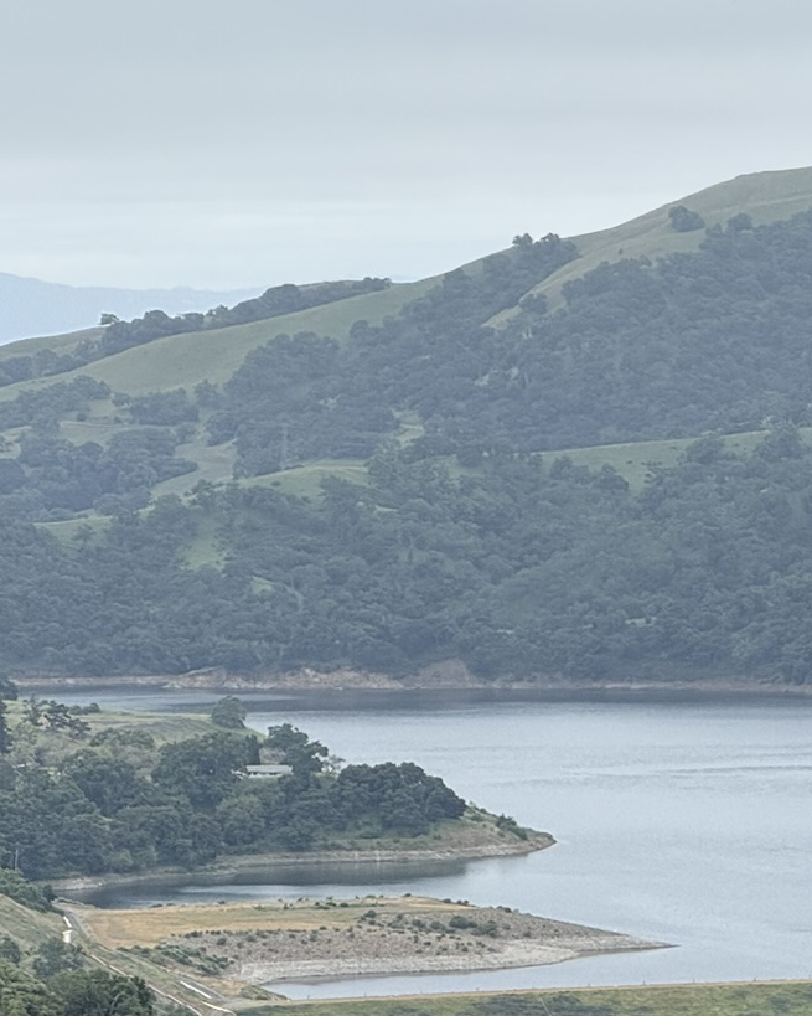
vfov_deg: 6.6
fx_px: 8803
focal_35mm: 293
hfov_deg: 5.3
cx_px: 1008
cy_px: 697
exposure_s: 1/951
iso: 64
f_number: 2.8
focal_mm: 15.66
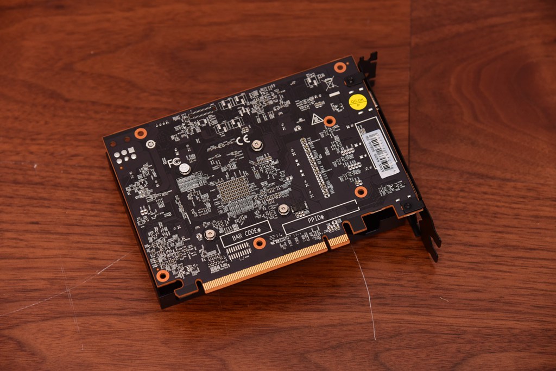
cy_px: 186
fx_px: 1853
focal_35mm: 120
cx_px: 278
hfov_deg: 17.1
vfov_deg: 11.4
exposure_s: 1/60
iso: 1600
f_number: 5.6
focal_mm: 120
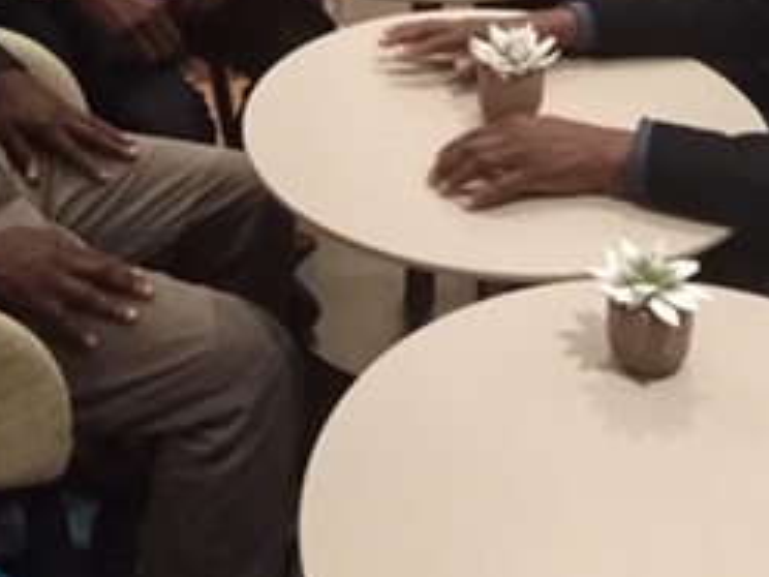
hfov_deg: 29.0
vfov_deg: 20.3
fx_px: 1488
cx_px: 353
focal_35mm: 67
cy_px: -146
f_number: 2.2
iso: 876
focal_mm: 3.46
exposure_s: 1/14.3
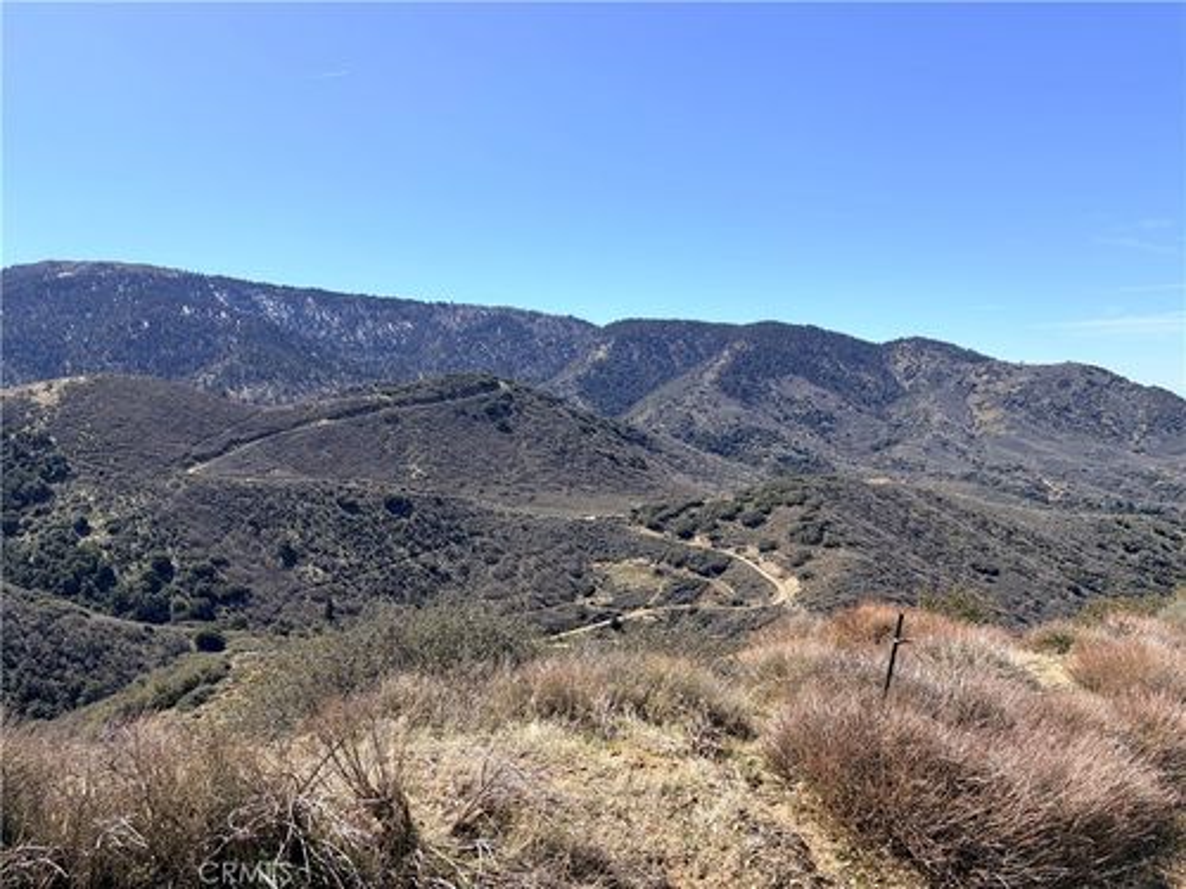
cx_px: 593
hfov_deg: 67.3
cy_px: 444
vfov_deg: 53.1
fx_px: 891
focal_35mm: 26
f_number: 1.6
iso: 50
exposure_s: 1/3448
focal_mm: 5.96
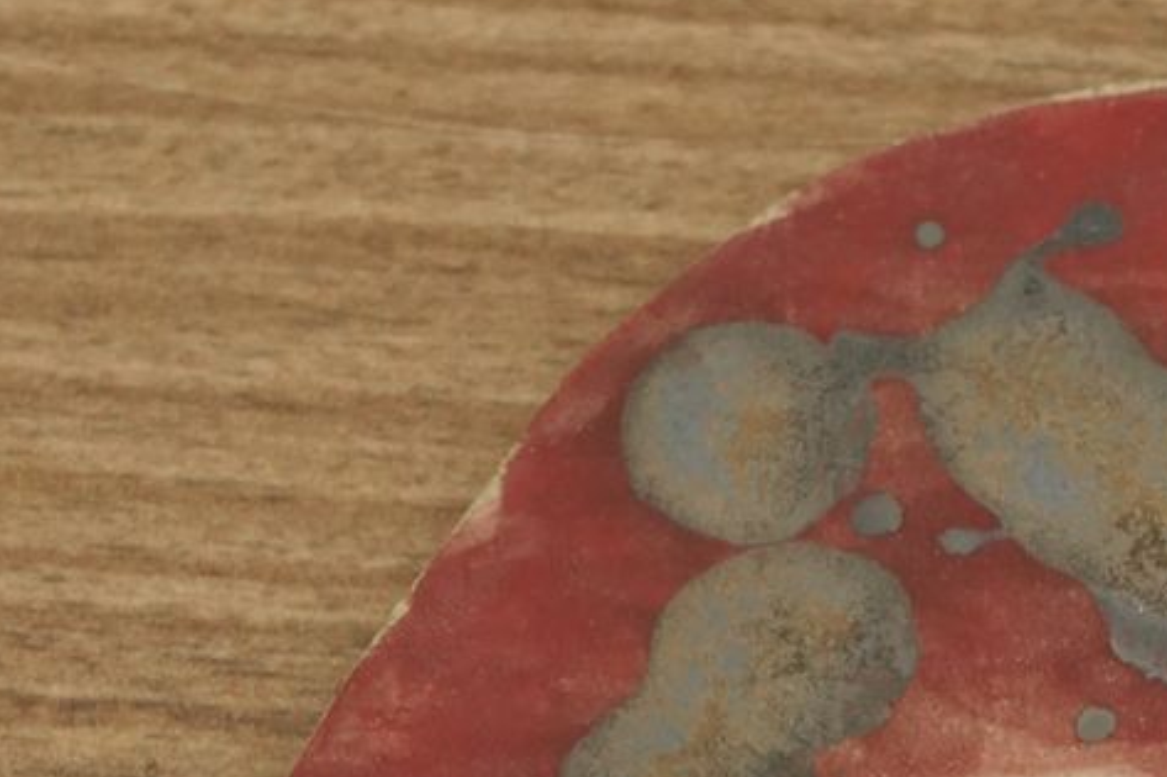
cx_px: 1261
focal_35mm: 400
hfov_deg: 5.1
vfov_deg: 3.4
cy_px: 1537
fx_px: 12961
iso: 3200
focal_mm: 105
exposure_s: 1/50
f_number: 7.1
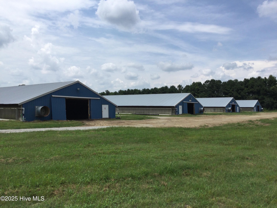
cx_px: 138
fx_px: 248
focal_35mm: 31
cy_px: 104
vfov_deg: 45.4
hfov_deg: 58.4
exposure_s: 1/1733
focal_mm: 3.3
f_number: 2.4
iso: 25
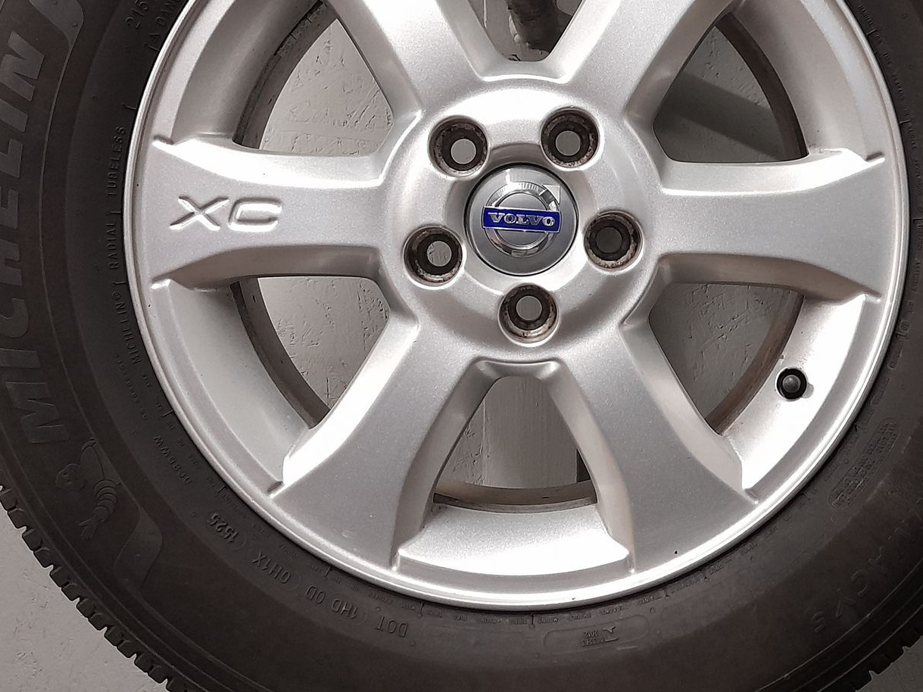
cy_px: 232
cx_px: 559
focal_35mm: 42
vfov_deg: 34.0
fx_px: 1120
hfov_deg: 44.5
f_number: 2
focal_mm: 4.6
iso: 400
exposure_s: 1/25
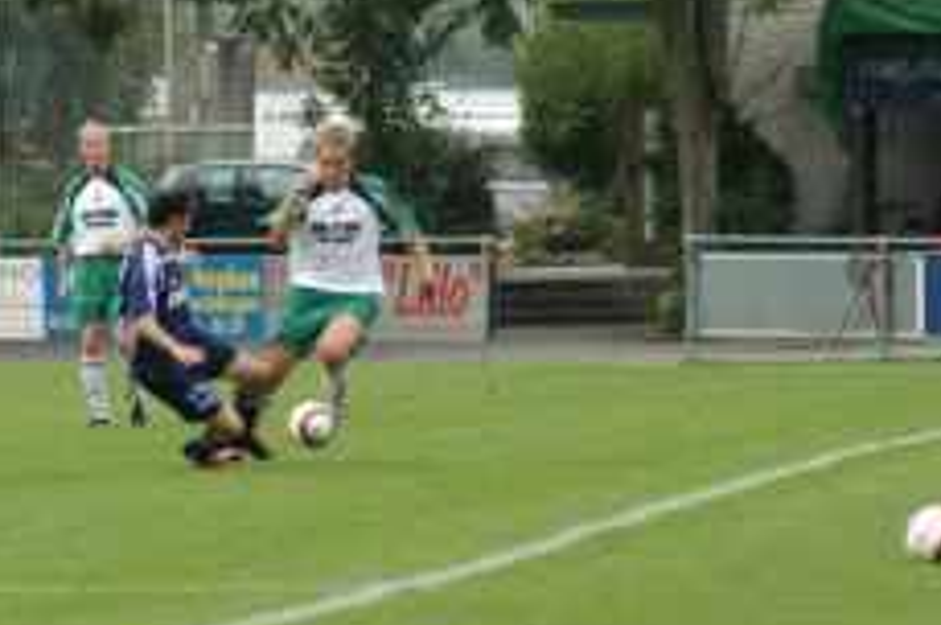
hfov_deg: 3.9
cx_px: 284
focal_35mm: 524
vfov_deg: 2.6
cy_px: 317
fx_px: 13677
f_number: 5
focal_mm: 200
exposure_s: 1/350
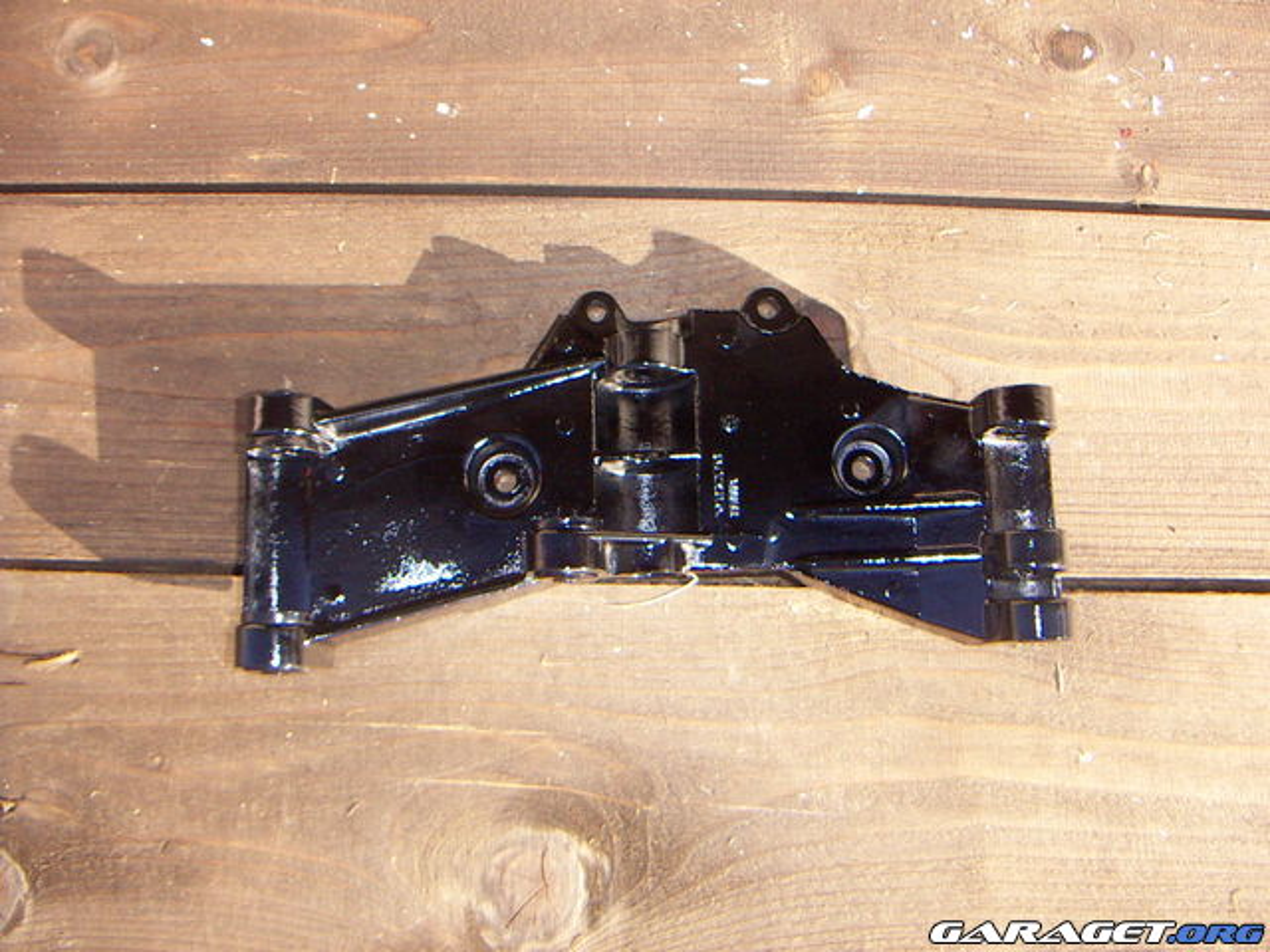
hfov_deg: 51.4
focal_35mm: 36
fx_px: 1321
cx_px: 635
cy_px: 476
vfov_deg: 39.7
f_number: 6.7
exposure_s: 1/100
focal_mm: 4.7
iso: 125
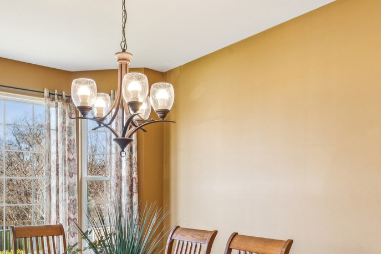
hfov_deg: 54.3
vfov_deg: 36.7
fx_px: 369
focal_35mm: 35
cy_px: 202
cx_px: 159
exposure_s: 1/20
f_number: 13
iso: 400
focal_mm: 14.8
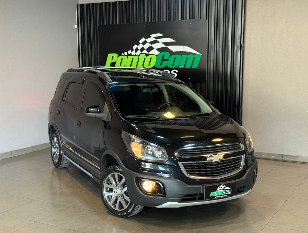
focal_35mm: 48
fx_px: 429
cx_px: 154
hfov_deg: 39.5
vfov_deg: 30.4
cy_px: 116
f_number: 1.78
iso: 200
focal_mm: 6.76
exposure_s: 1/40
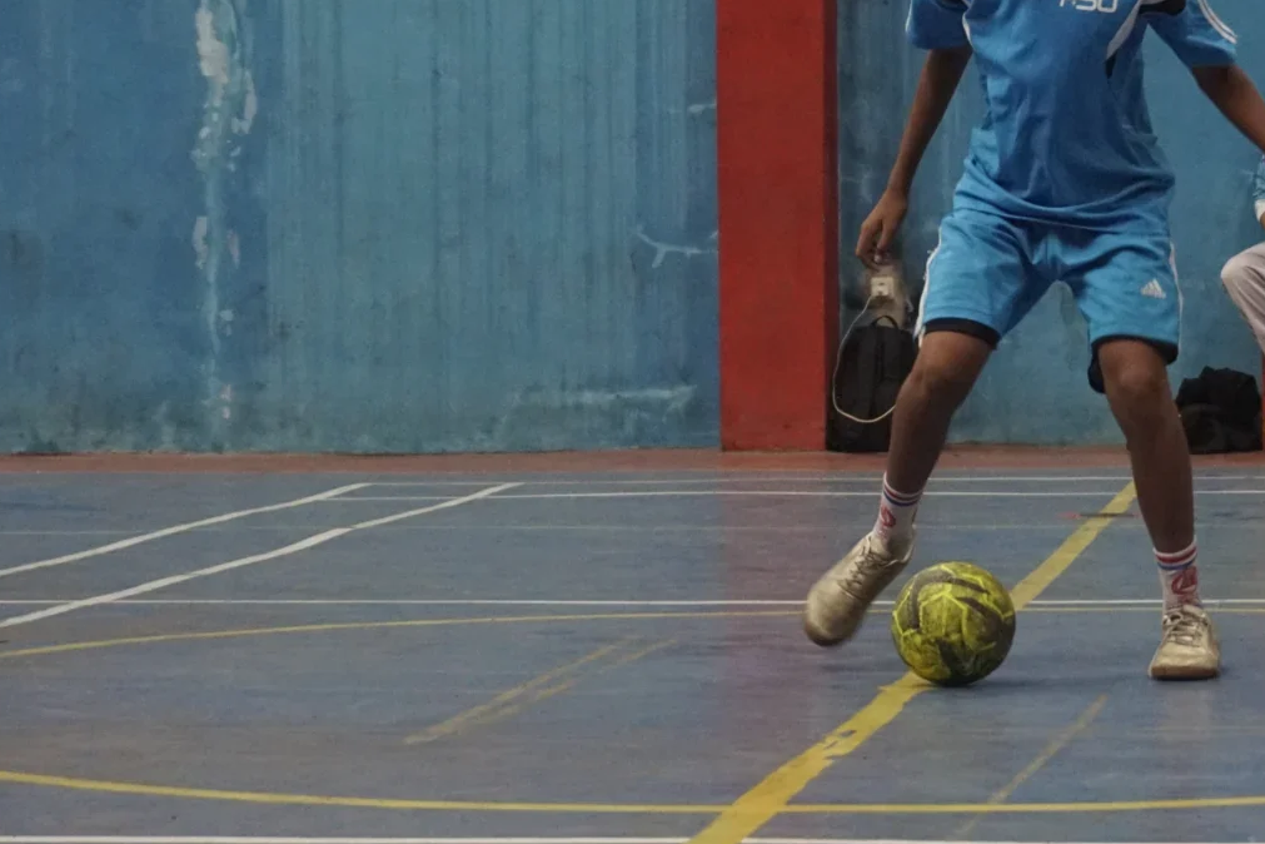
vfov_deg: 10.2
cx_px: 1022
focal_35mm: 134
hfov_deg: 15.2
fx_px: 4706
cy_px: 329
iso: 3200
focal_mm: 47
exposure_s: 1/160
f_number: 5.6
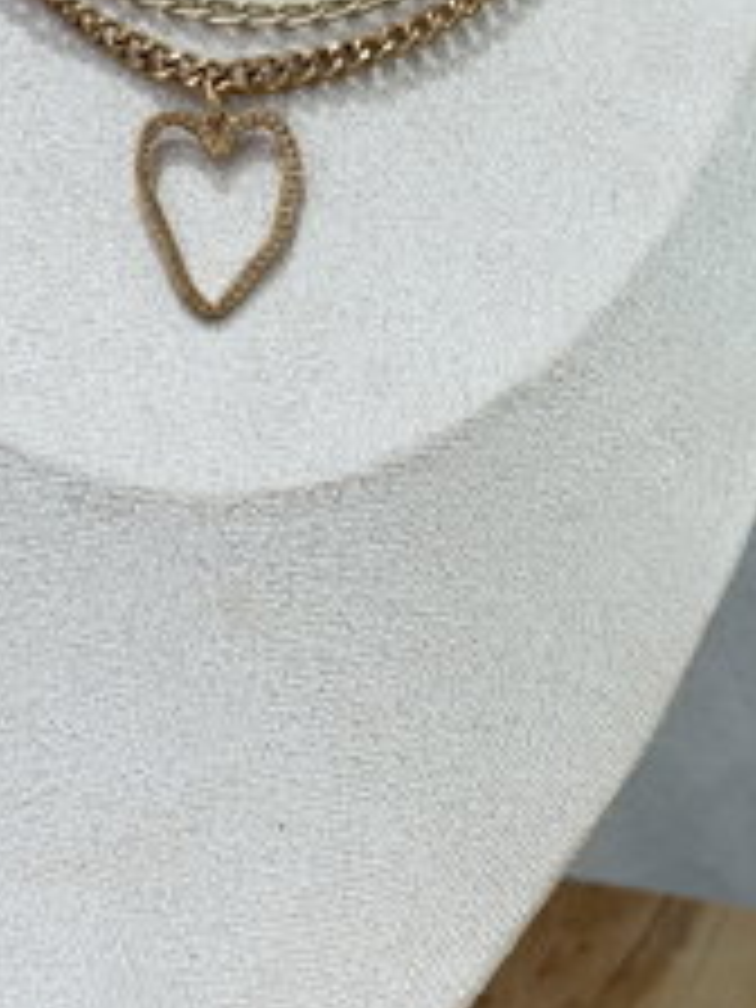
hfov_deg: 13.0
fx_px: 3320
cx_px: 297
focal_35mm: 114
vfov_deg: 17.2
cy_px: 250
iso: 64
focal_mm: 6.76
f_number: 1.78
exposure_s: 1/50
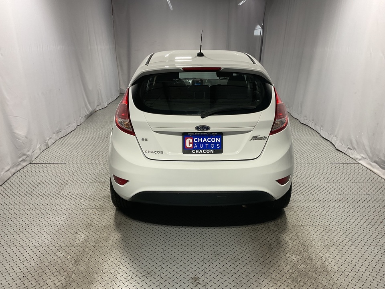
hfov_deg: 61.7
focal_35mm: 29
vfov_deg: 48.2
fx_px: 323
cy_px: 144
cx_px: 192
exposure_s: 1/120
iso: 50
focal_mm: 3
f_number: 1.8
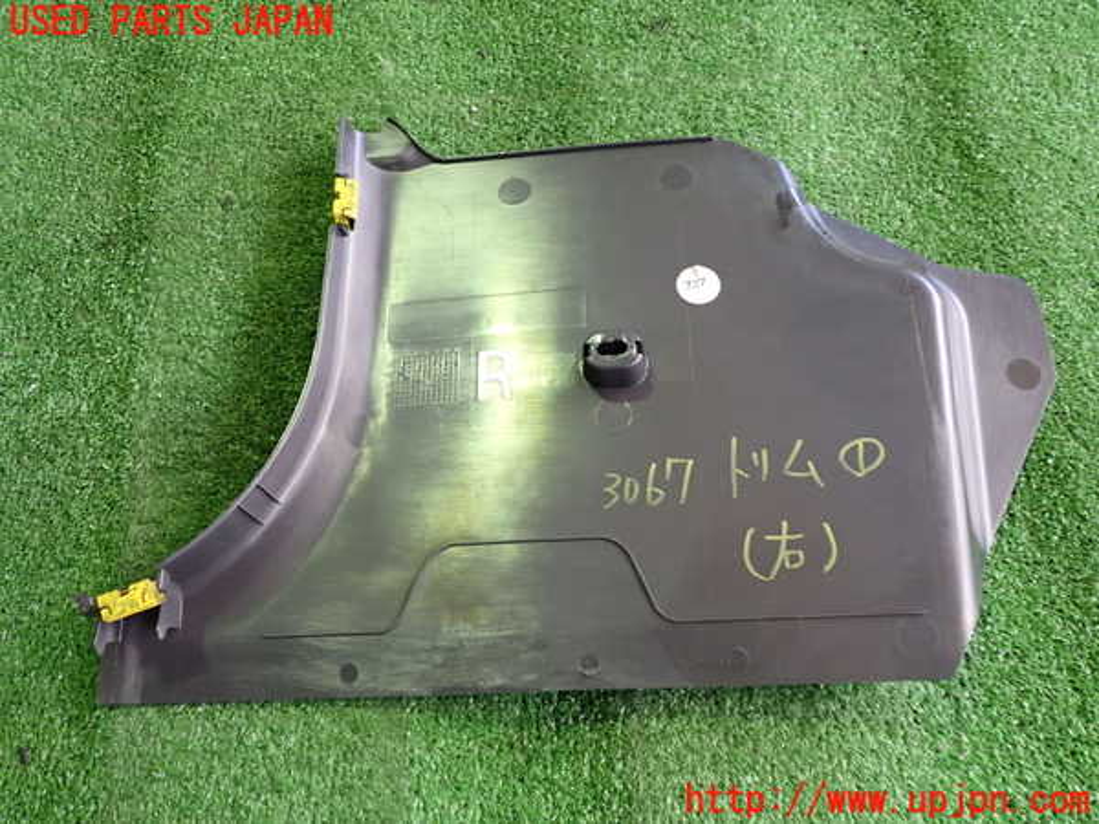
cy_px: 412
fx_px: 952
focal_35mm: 30
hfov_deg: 60.0
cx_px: 550
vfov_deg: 46.8
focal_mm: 5.4
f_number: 2.3
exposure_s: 1/30
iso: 250
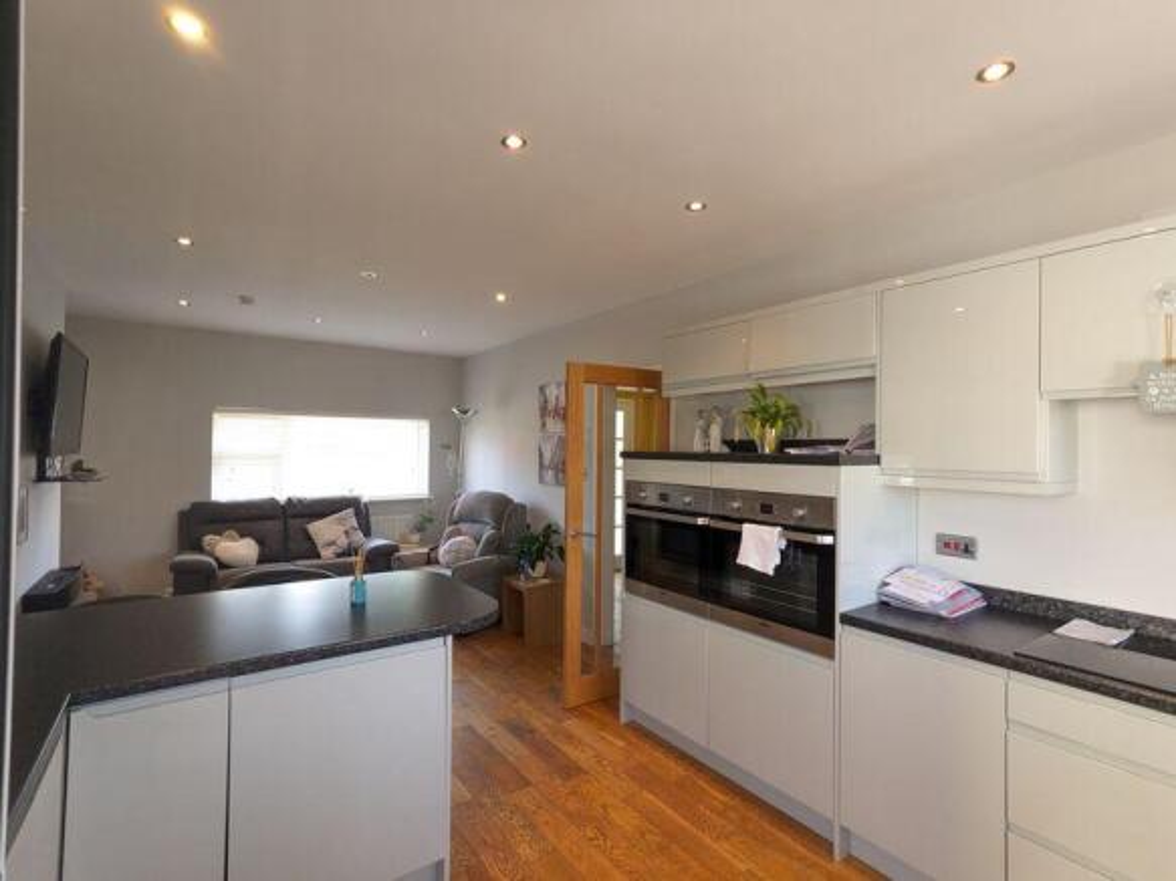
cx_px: 588
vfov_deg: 78.1
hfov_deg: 94.5
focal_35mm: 16
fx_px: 543
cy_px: 440
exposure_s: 1/100
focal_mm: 2.22
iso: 276
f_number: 2.2
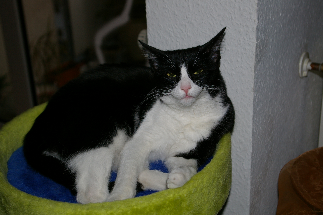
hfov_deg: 33.4
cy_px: 108
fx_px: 538
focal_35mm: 60
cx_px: 162
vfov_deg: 22.6
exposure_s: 1/180
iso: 200
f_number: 4.5
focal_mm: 40
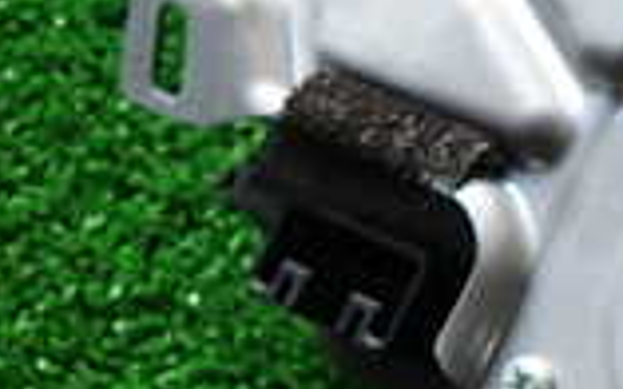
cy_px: 310
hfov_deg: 18.0
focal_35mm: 101
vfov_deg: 12.9
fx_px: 1714
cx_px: 980
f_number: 2
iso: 200
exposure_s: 1/40
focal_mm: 4.5
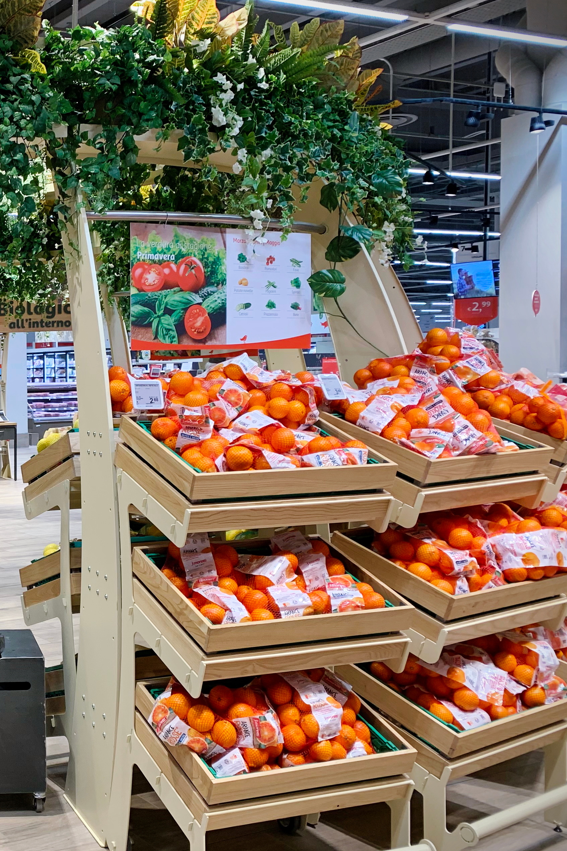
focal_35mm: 43
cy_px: 436
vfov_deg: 45.4
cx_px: -59
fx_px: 1016
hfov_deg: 28.3
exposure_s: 1/100
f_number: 1.8
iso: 80
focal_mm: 4.2
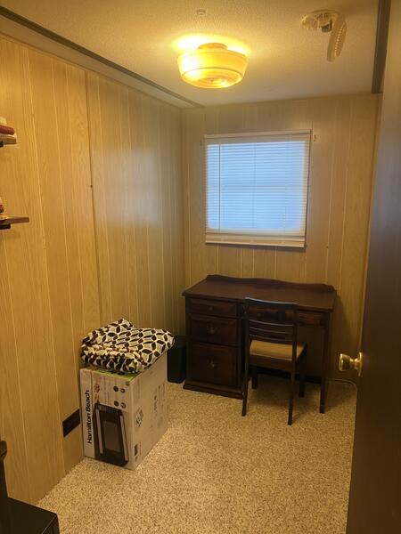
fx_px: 402
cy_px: 267
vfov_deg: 67.3
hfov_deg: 53.1
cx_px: 200
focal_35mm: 26
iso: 250
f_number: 1.6
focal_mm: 5.96
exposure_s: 1/60
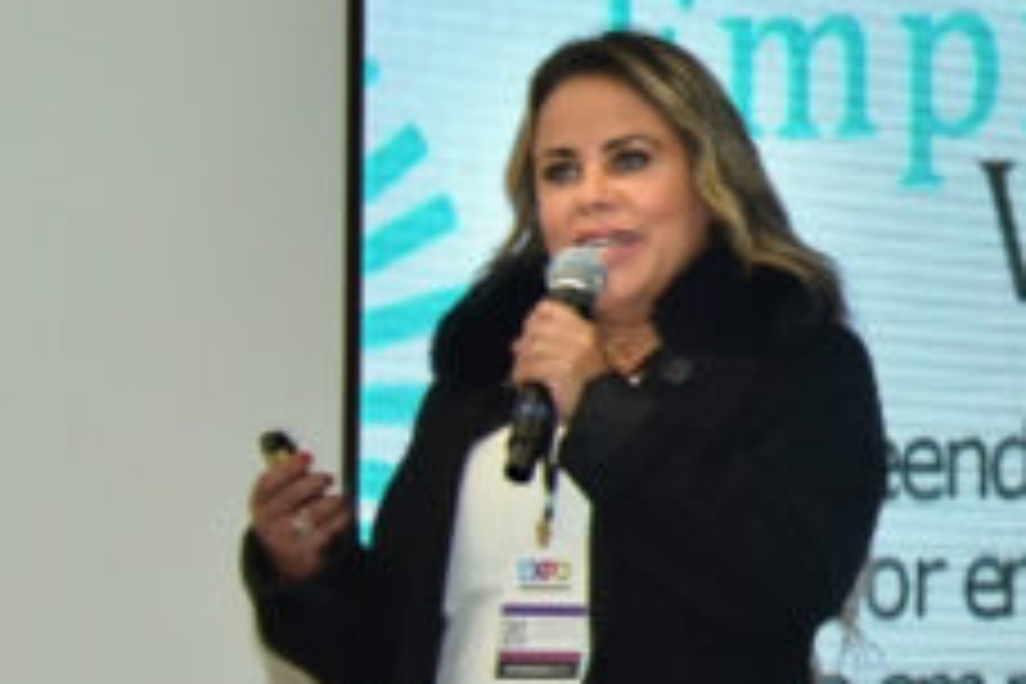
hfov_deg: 7.2
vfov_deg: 4.8
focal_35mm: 285
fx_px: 8122
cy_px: 284
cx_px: 1339
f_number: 8
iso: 800
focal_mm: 60
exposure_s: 1/50
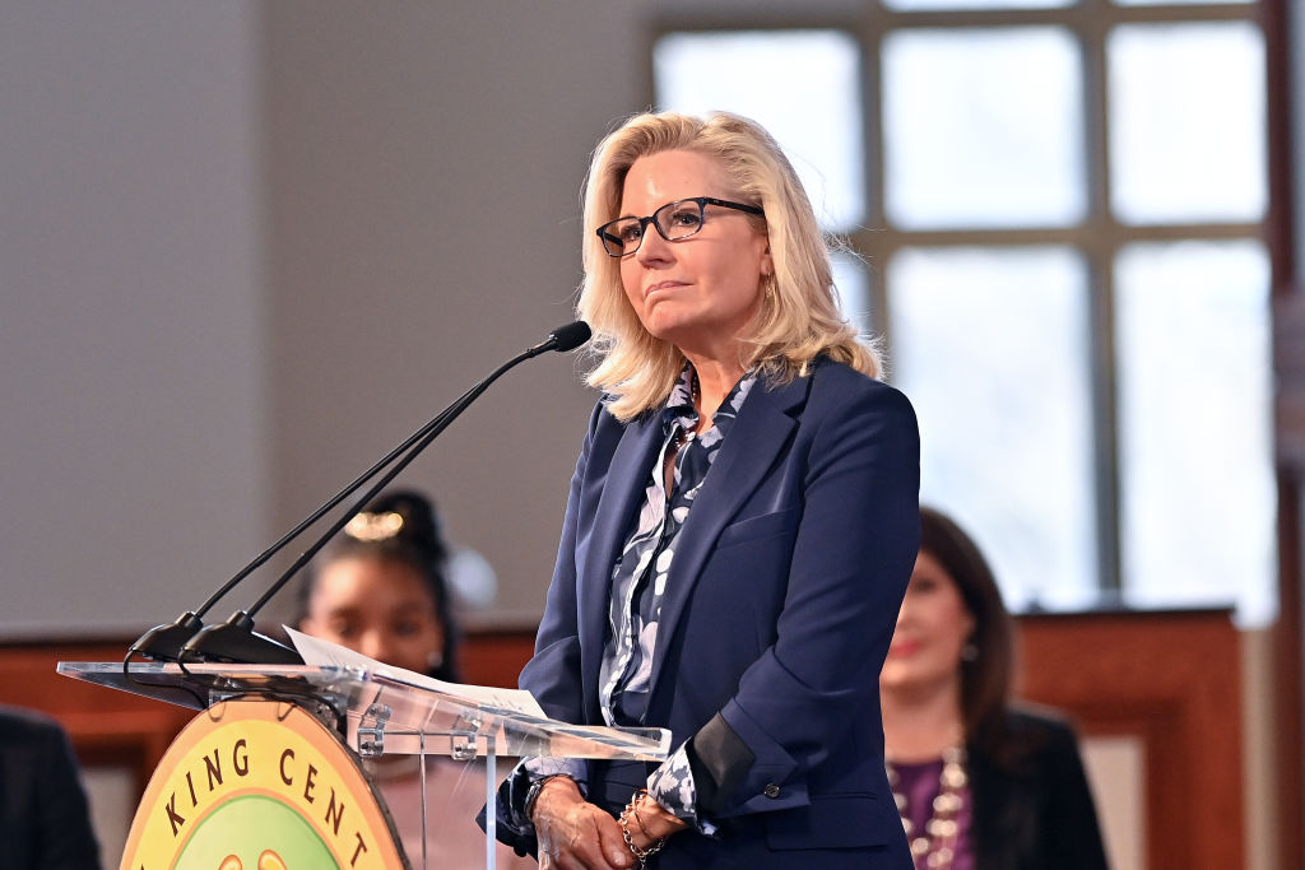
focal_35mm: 450
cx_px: 652
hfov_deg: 4.6
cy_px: 435
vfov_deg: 3.1
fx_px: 16314
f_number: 3.5
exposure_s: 1/640
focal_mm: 300
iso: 2500
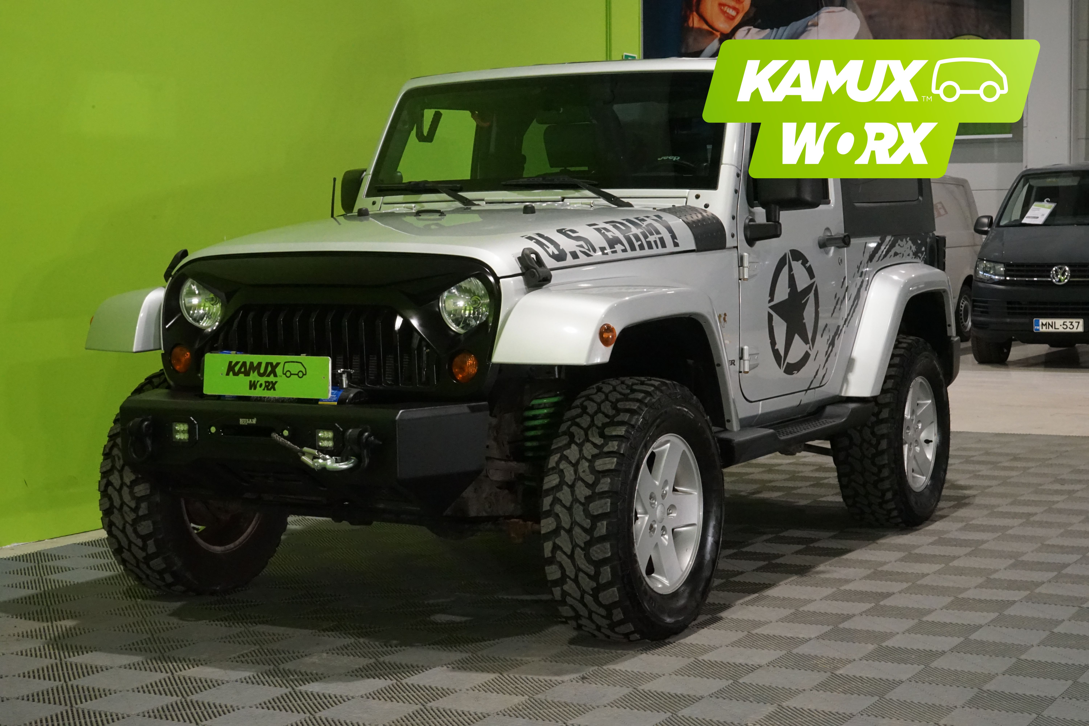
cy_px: 363
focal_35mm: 60
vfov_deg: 22.6
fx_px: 1815
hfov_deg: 33.4
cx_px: 544
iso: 6400
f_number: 25
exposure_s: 1/25
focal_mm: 60
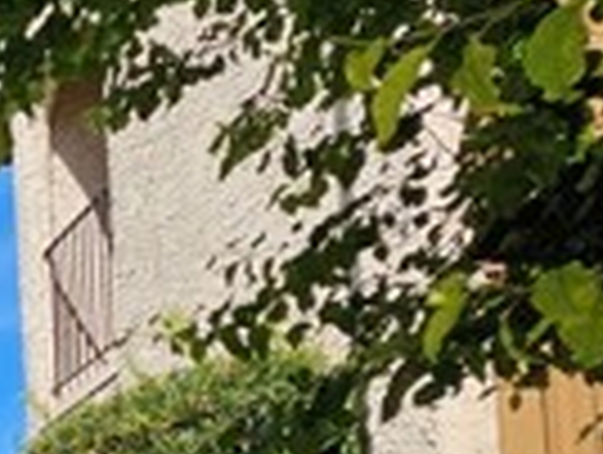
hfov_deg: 17.4
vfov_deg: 18.6
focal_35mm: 62
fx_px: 1082
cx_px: -702
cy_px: 809
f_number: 2.2
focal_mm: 2.2
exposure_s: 1/2558
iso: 50
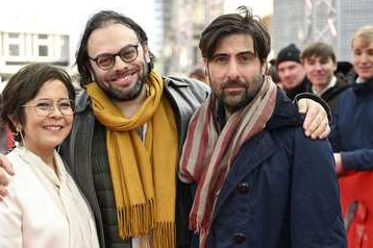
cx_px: 156
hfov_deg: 29.6
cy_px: 138
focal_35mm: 68
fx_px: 704
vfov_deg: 20.0
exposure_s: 1/160
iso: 160
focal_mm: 54
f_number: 2.8
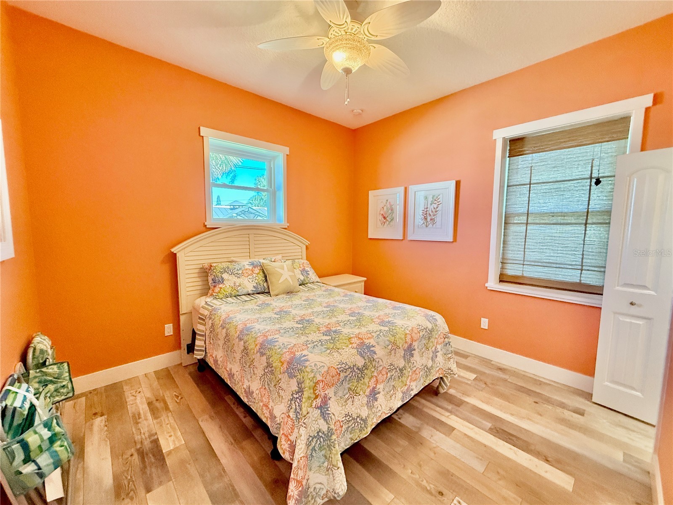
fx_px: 272
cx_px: 336
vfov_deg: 85.7
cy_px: 252
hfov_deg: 102.1
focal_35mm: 14
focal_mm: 2.22
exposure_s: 1/120
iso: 500
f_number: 2.2
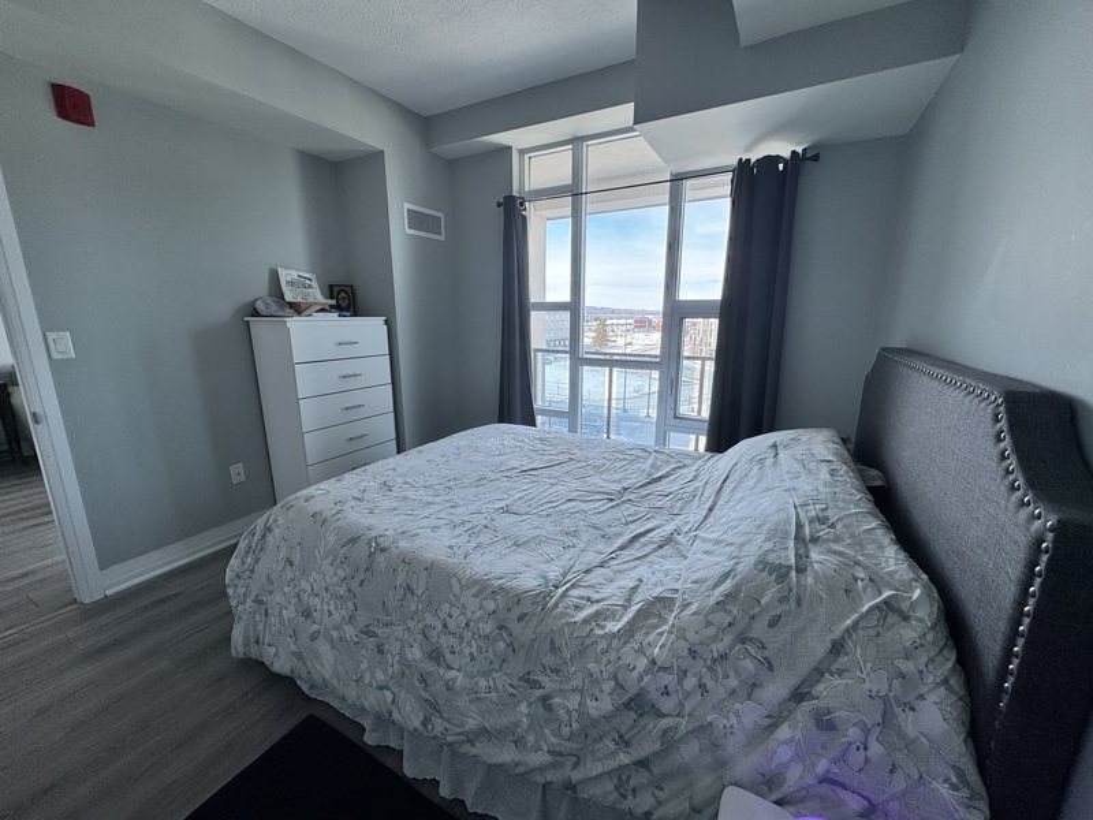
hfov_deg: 102.1
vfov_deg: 85.7
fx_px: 442
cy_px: 410
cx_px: 546
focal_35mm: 14
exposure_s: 1/99
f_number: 2.2
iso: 40
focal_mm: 2.22
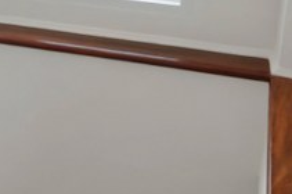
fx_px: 737
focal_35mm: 91
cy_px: 79
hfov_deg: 19.7
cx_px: -136
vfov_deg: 15.0
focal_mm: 15
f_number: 4
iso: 100
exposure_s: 1/1600
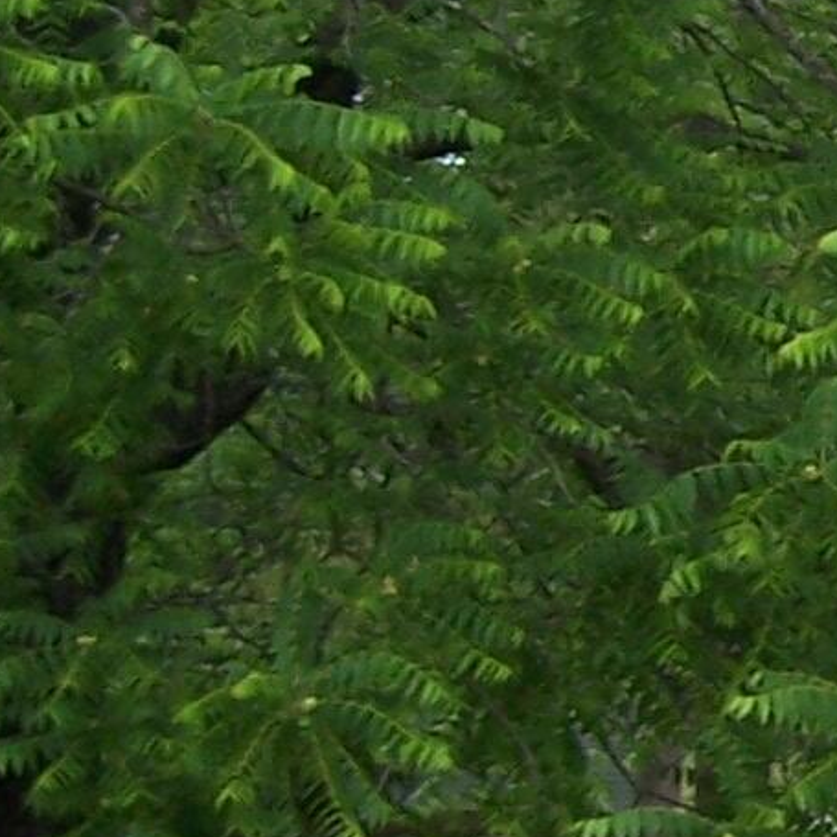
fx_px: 5198
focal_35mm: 190
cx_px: 1935
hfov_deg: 8.5
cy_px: 491
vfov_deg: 9.2
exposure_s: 1/250
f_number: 2.8
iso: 80
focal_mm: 6.3
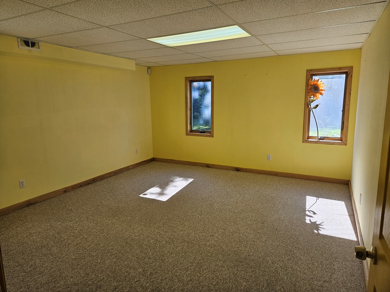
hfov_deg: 73.9
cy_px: 146
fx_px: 259
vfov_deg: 58.9
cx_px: 195
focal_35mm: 23
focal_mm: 5.4
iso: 32
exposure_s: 1/120
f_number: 1.8
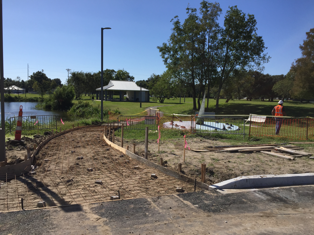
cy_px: 118
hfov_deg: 61.7
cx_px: 157
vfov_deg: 48.2
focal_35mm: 29
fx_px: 263
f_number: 2.2
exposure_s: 1/3300
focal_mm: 4.15
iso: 32
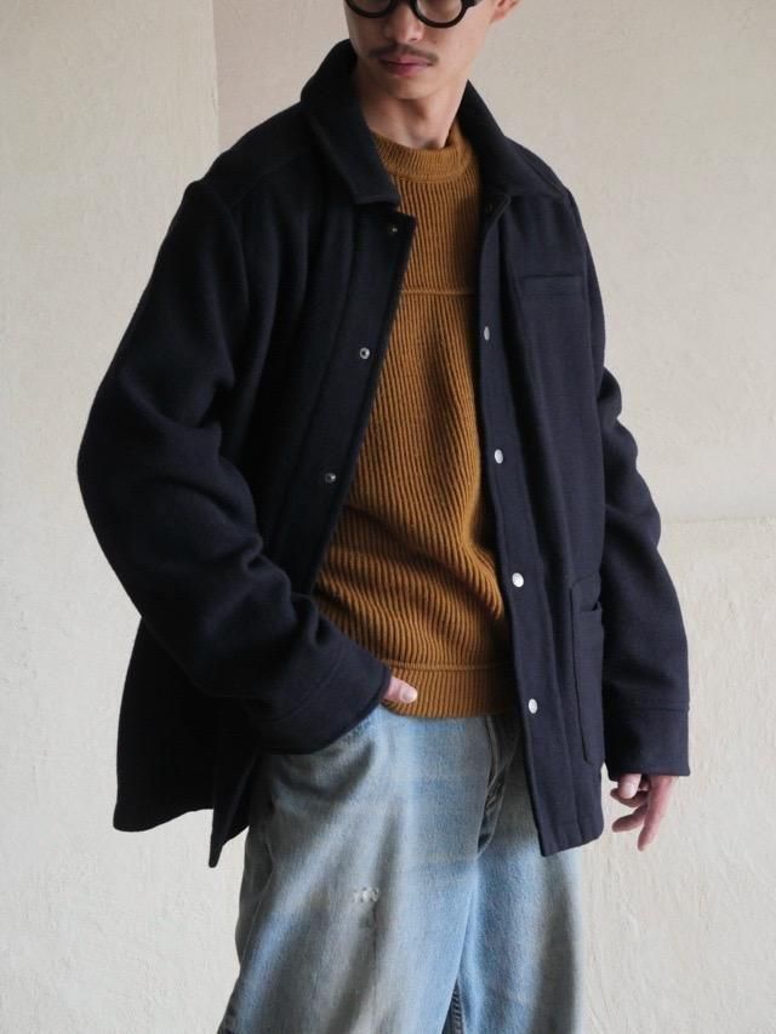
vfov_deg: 18.2
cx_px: 388
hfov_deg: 13.7
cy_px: 517
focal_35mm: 108
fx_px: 3227
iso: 2000
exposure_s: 1/125
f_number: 4
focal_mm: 54
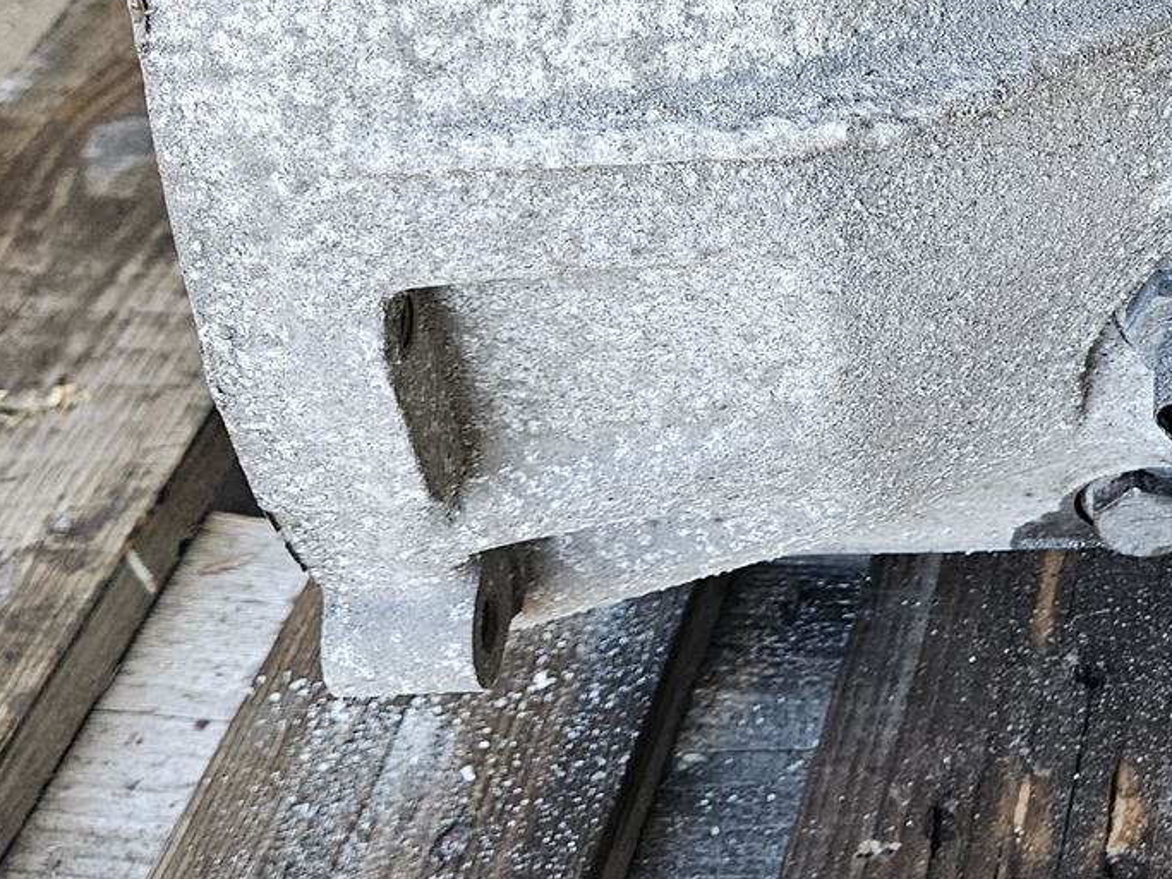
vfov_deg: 20.7
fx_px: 2336
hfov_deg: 26.5
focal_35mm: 69
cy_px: 43
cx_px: 1201
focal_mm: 5.4
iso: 200
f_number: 1.8
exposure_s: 1/100
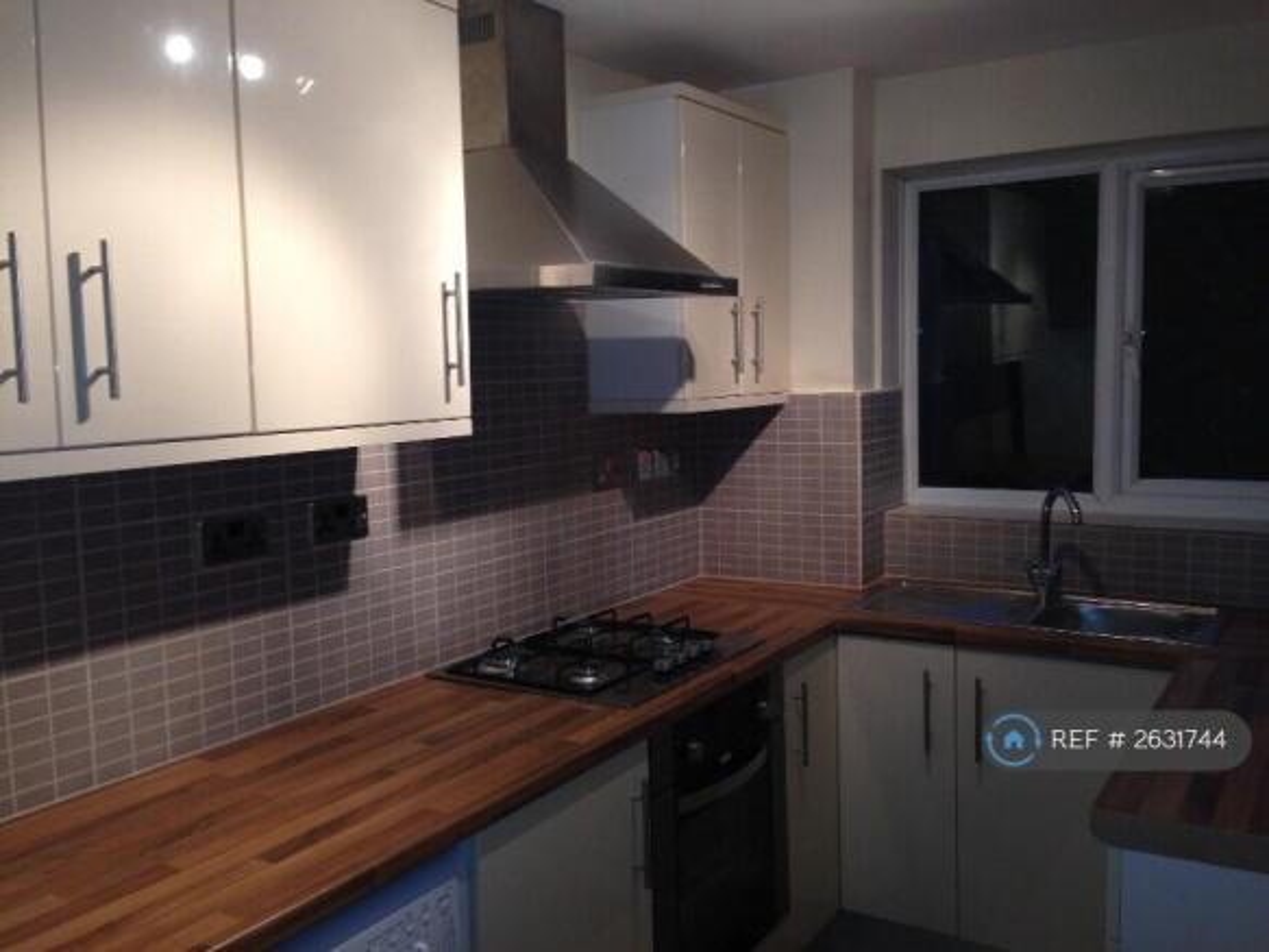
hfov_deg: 55.4
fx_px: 1210
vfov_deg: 42.9
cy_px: 476
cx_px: 634
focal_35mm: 33
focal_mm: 4.12
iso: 80
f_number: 2.4
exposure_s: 1/20
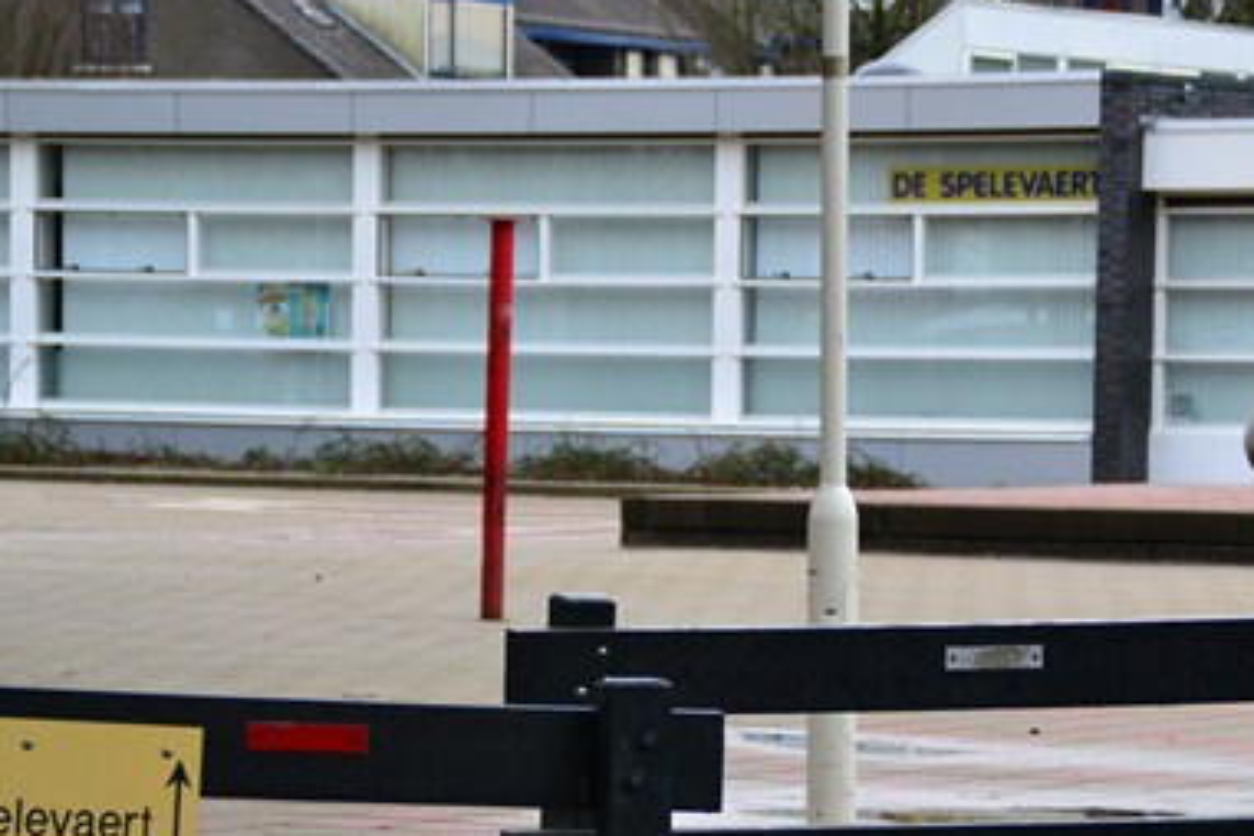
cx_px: 592
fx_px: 6583
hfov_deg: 10.9
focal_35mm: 189
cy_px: 566
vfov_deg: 7.3
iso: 1600
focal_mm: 80
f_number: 5.6
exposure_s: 1/400
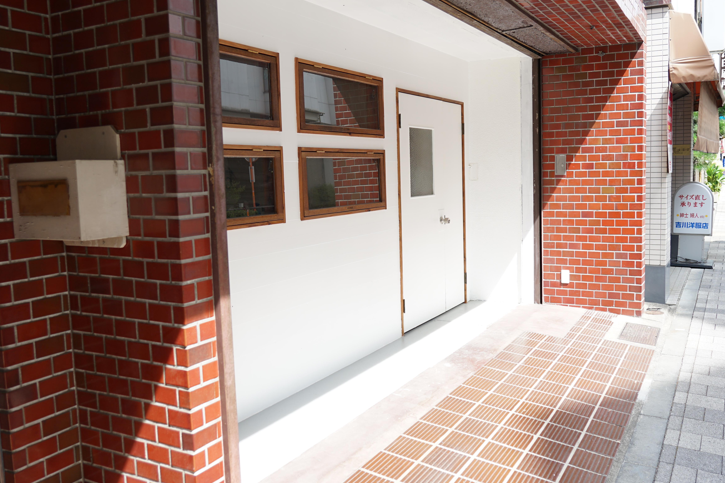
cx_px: 409
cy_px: 234
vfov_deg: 42.3
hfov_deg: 60.1
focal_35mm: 31
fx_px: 624
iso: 100
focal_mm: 24
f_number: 4
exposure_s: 1/160
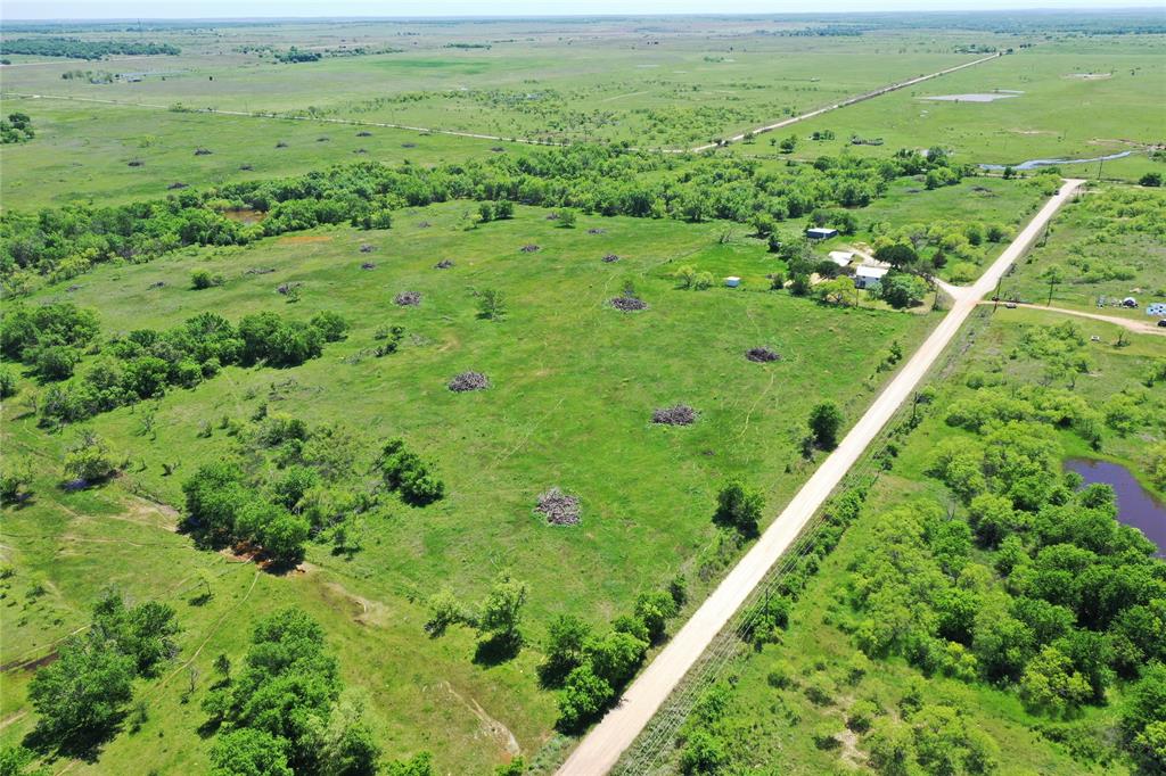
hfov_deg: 65.5
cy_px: 388
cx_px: 583
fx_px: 907
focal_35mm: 28
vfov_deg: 46.4
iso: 100
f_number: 6.3
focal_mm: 10.26
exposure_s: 1/200
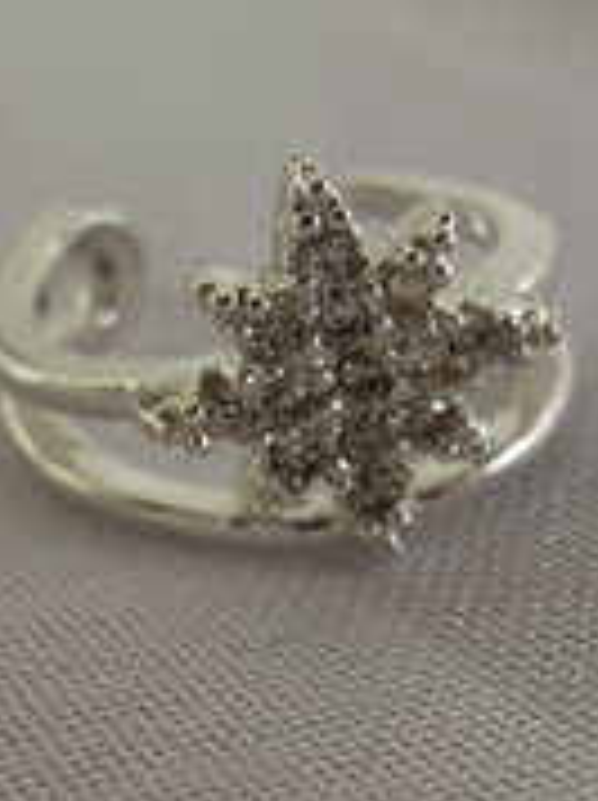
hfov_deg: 20.3
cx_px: 211
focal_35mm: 72
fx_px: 1662
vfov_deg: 27.1
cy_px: 439
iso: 80
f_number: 2.2
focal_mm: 2.22
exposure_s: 1/99
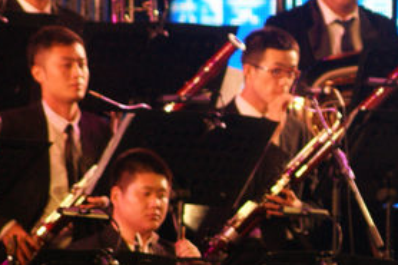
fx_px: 14297
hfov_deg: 1.6
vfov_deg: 1.1
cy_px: 274
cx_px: 518
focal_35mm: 1294
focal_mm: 300
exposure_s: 1/80
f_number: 5.6
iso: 400
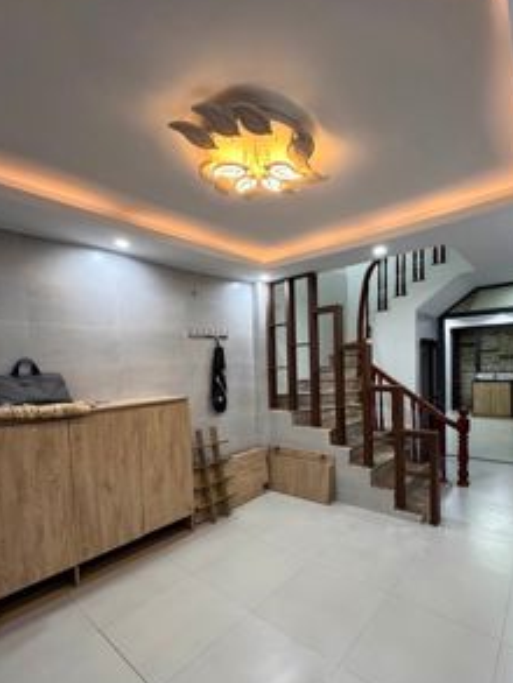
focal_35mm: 17
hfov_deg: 74.3
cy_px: 380
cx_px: 297
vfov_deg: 90.6
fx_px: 336
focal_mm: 2.22
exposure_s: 1/100
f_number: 2.2
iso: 250
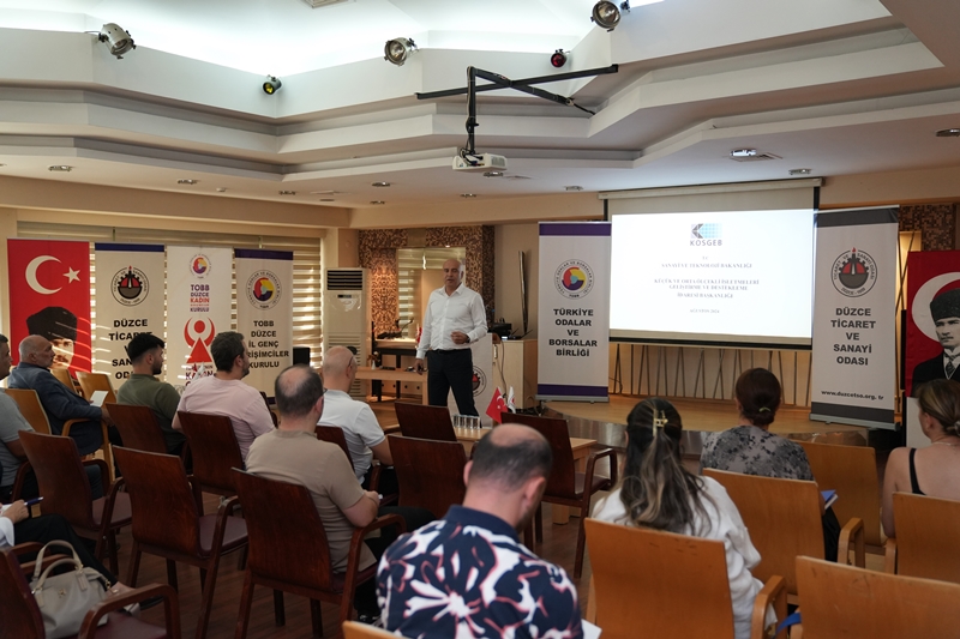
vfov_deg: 38.9
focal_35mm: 34
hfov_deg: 55.8
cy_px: 320
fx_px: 906
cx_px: 480
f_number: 2.8
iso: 2500
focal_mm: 34
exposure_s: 1/200
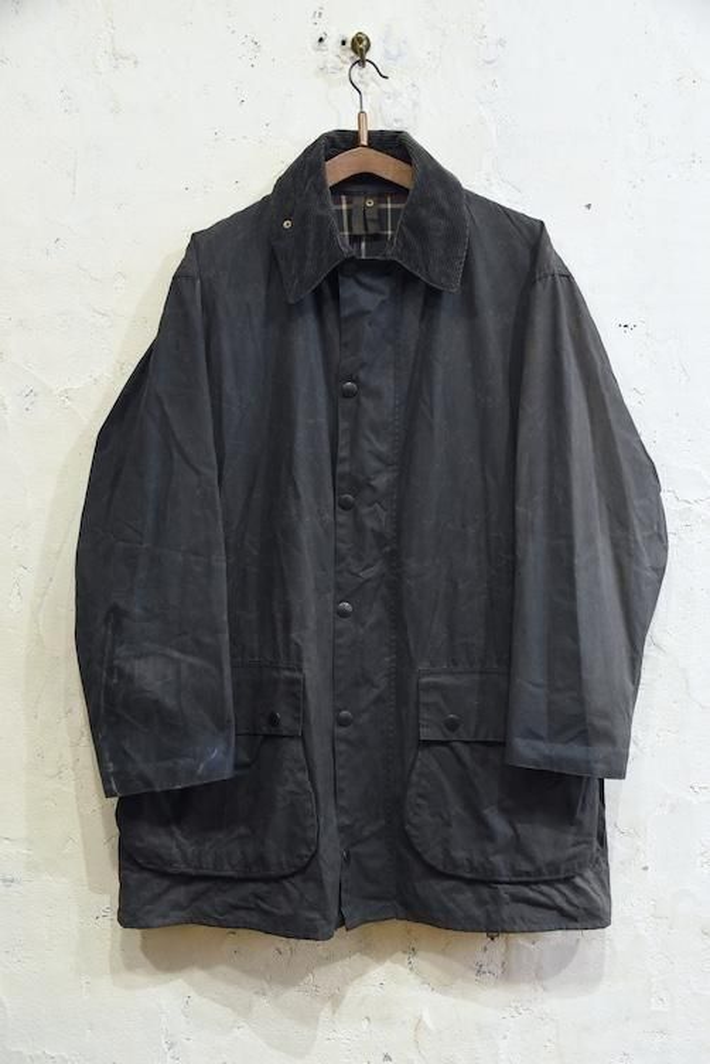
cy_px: 532
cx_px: 355
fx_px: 1123
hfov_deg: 35.1
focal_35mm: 38
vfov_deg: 50.7
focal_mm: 38
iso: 4000
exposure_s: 1/80
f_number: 6.3
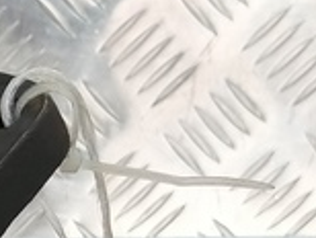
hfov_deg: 10.2
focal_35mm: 179
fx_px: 1637
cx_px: -308
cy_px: 585
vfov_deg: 7.7
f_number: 1.6
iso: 136
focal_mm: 4.11
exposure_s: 1/100
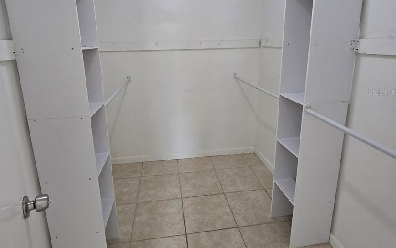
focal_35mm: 19
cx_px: 196
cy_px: 92
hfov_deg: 88.0
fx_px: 205
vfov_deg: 61.3
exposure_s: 1/60
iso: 160
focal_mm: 2.2
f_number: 2.2
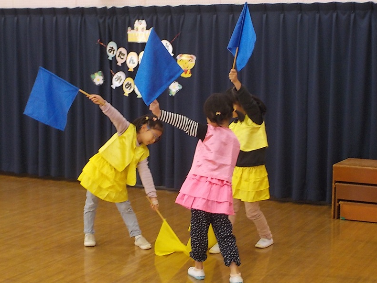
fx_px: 784
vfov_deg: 20.4
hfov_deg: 27.0
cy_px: 142
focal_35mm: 72
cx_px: 190
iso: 400
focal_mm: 9.7
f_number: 5.3
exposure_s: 1/30
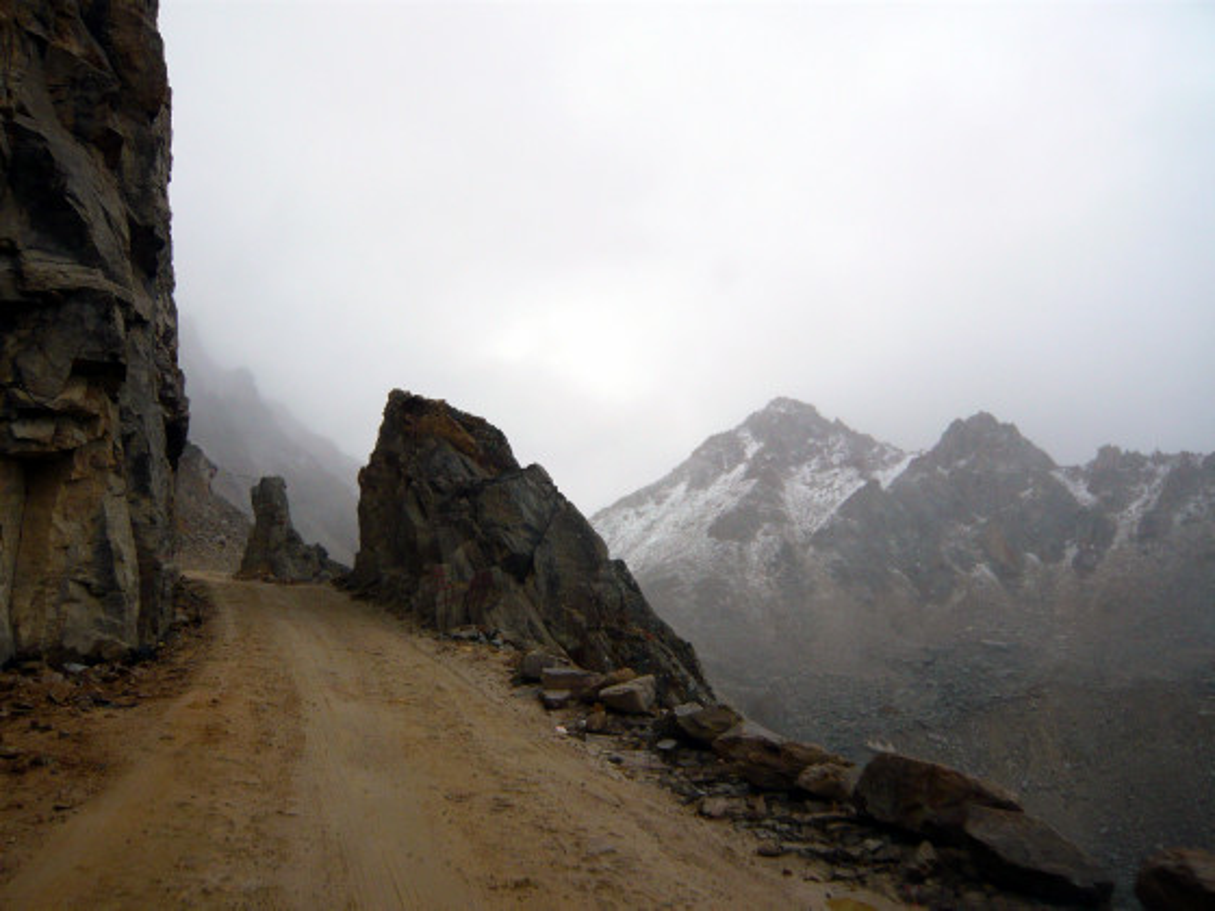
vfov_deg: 49.7
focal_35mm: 28
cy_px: 456
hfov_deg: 63.4
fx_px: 983
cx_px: 608
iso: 100
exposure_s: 1/250
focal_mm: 4.6
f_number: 8
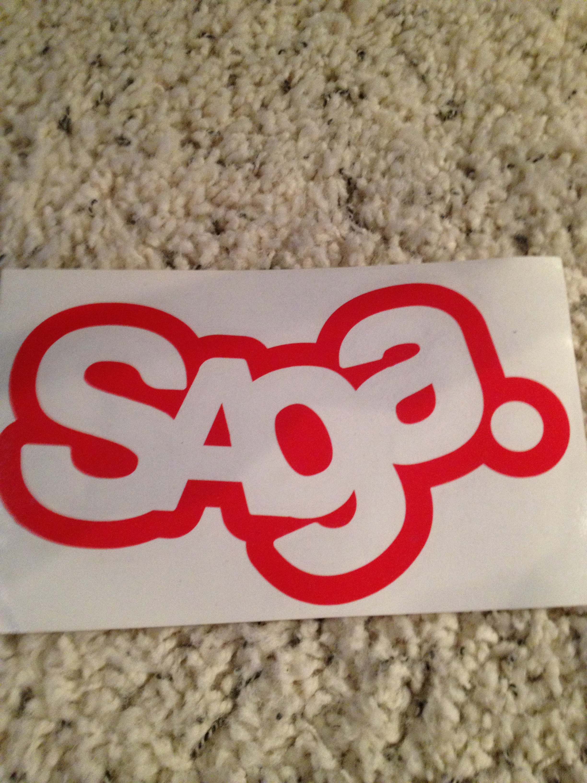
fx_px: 791
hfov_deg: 40.7
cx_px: 294
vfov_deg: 52.6
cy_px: 392
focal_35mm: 35
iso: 320
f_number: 2.4
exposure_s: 1/20
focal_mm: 4.28
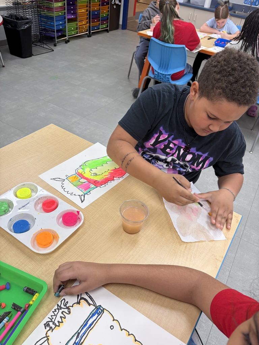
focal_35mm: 26
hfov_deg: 53.1
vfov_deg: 67.3
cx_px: 130
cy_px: 172
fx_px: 259
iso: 80
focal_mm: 5.96
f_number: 1.6
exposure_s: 1/60
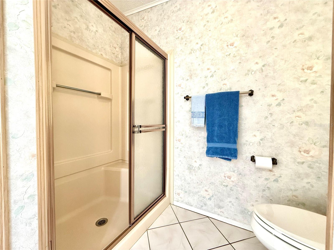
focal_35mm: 14
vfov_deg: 85.7
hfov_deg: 102.1
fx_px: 135
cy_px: 125
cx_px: 167
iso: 200
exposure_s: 1/120
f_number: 2.2
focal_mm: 2.22
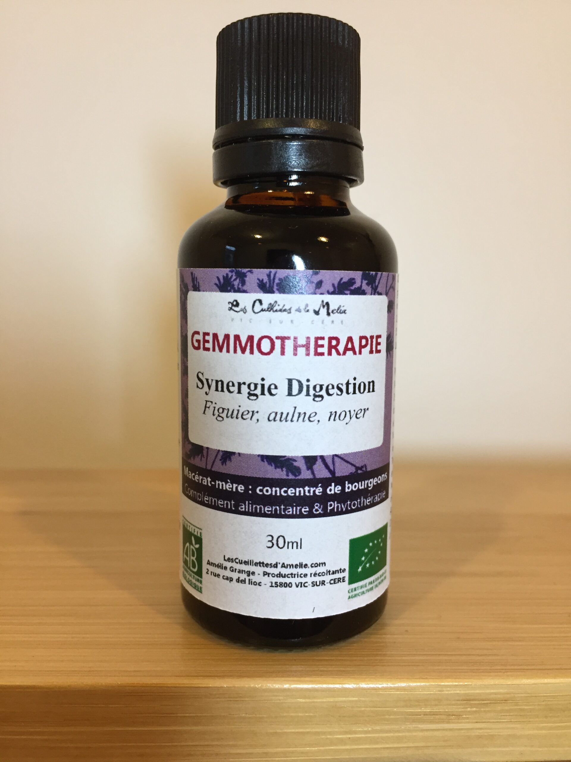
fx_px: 638
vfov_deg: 61.7
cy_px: 381
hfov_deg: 48.2
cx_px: 286
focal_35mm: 29
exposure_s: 1/33
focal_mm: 4.15
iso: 64
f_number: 2.2
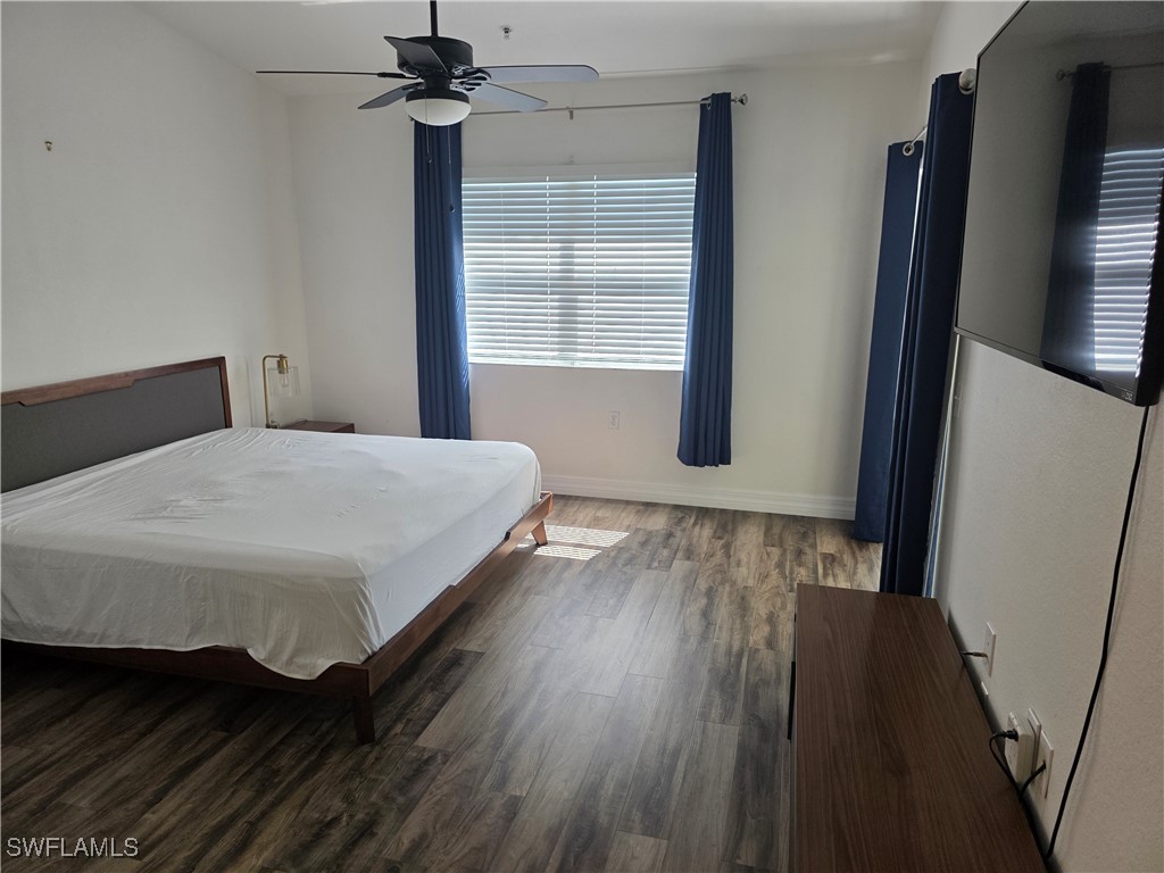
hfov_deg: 73.9
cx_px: 582
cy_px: 436
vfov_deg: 58.9
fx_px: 773
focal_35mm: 23
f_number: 1.7
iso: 100
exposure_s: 1/120
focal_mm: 6.3
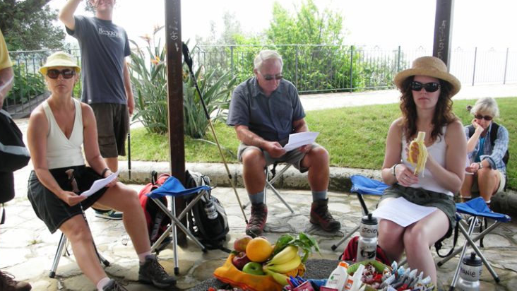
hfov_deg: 50.5
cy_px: 201
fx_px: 548
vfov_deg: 29.5
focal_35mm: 40
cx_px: 251
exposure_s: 1/136
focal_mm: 5.8
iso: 50
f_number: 3
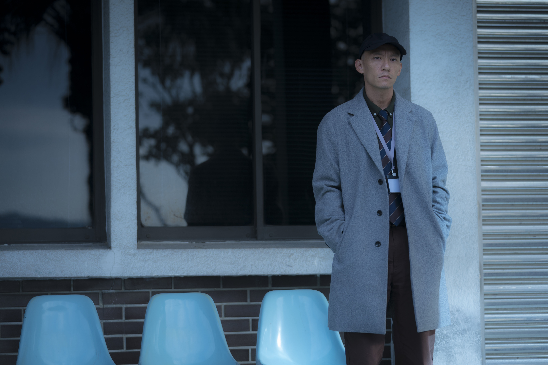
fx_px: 1796
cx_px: 274
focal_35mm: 118
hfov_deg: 17.3
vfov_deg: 11.6
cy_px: 182
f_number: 3.2
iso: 250
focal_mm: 118
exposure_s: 1/320
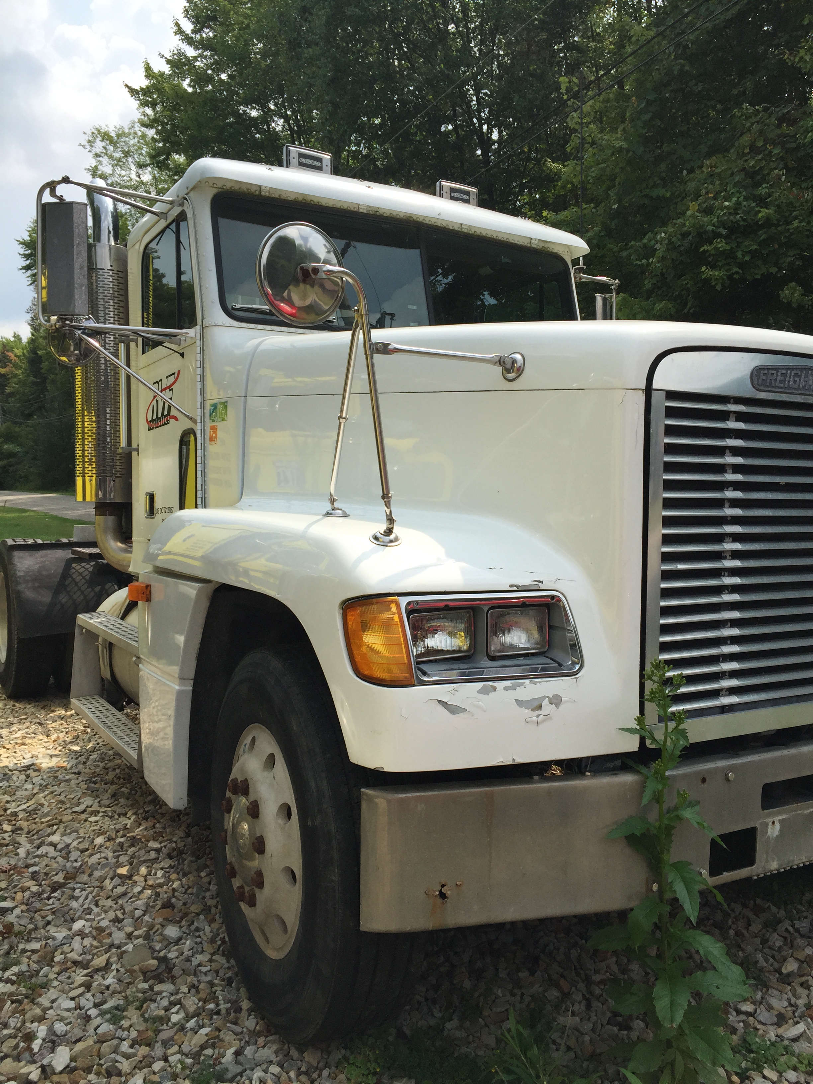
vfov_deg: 61.7
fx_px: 908
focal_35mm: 29
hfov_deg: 48.2
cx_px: 406
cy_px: 542
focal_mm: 4.15
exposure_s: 1/1883
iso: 32
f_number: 2.2
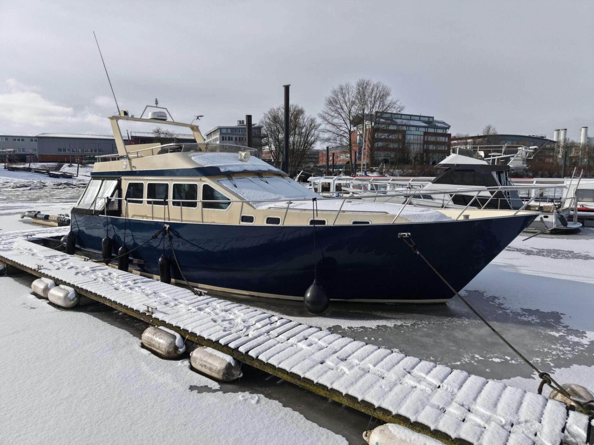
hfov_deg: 71.6
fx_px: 412
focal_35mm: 24
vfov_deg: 56.8
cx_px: 297
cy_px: 222
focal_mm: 8.67
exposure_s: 1/1000
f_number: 1.8
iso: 210
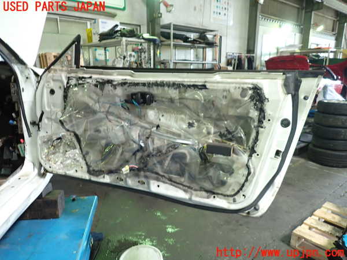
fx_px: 251
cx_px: 174
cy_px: 130
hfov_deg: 69.4
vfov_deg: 54.9
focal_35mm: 25
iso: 200
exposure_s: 1/30
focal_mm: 4.5
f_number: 2
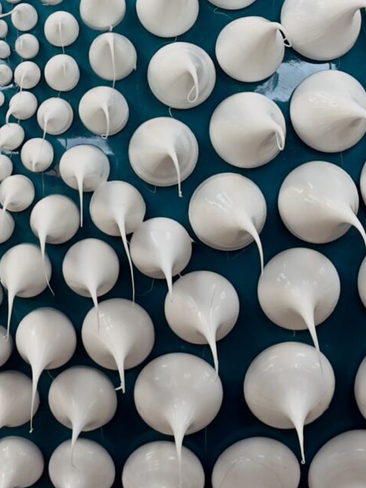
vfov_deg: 10.1
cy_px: 32
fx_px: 2734
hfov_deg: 7.7
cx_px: 177
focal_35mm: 194
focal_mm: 6.76
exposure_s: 1/148
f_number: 1.78
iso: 50
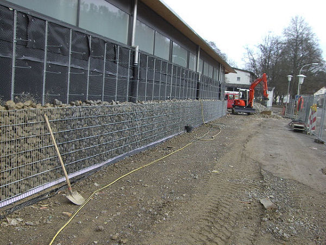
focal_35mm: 38
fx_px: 358
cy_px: 122
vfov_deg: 37.7
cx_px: 163
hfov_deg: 49.0
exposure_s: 1/250
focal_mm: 6.2
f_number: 4.3
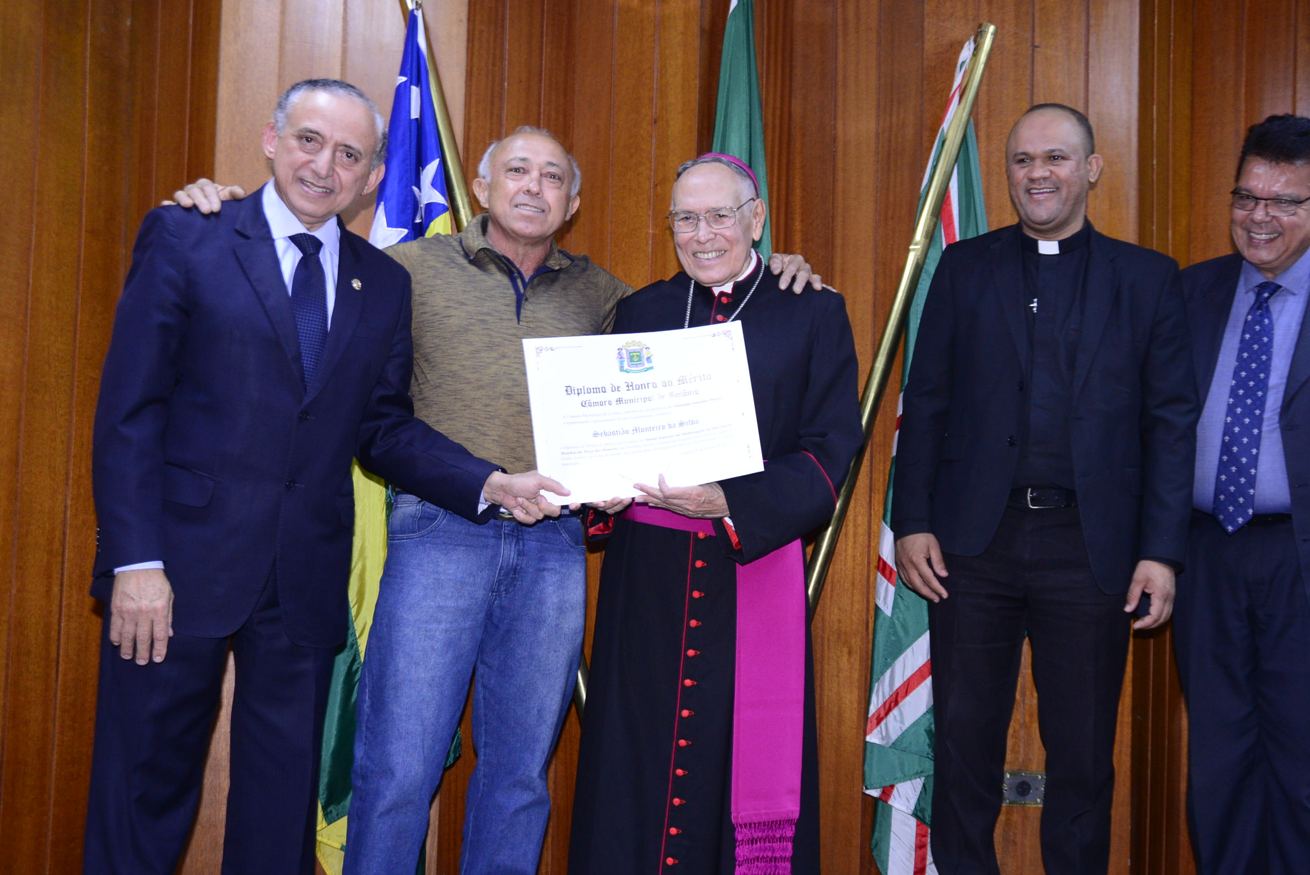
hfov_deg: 44.4
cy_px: 531
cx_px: 732
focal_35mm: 44
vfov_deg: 30.5
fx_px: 1602
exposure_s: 1/60
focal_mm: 34
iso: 2000
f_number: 4.5
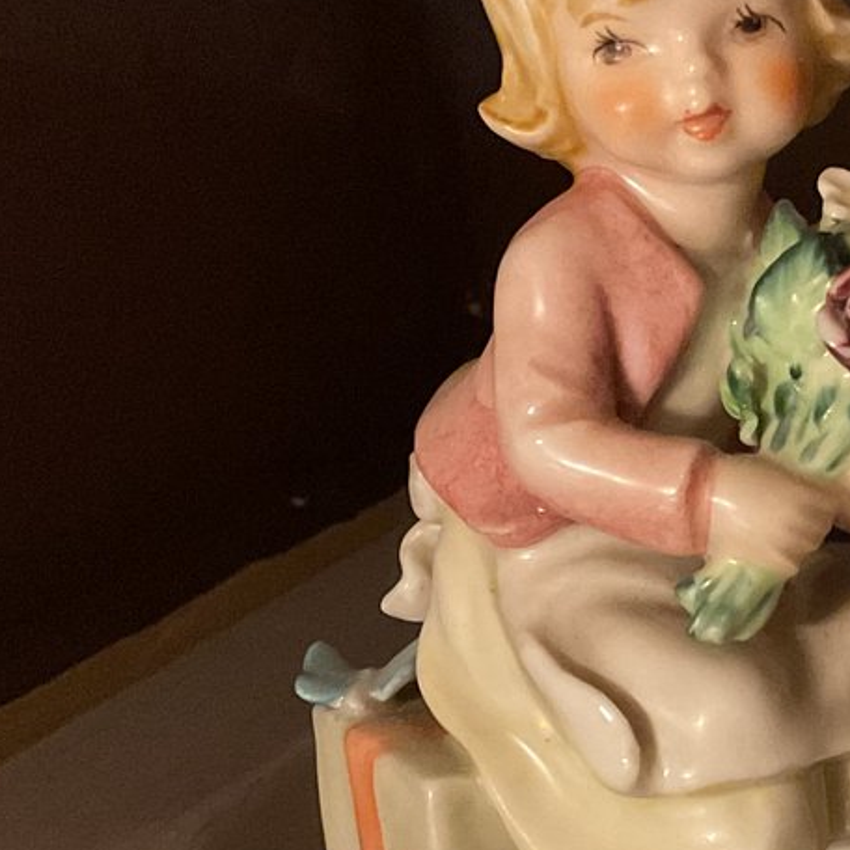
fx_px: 2361
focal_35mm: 85
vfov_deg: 20.3
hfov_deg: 19.4
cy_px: 564
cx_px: 983
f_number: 1.8
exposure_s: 1/30
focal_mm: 3
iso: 500
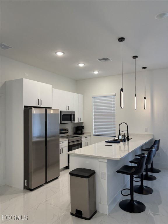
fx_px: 168
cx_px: 84
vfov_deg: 67.3
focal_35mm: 26
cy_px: 112
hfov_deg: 53.1
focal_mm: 5.96
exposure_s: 1/120
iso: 100
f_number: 1.6
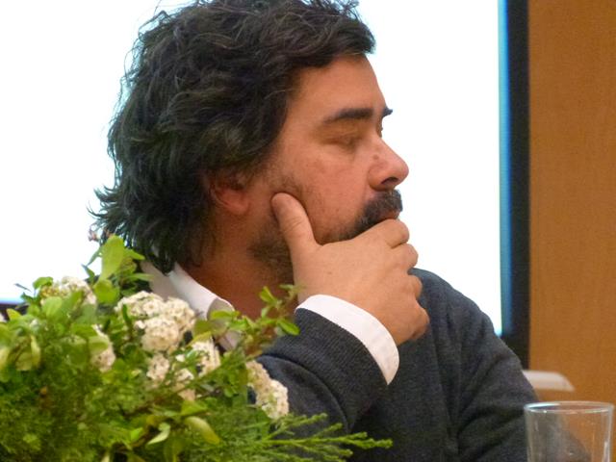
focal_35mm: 354
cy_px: 231
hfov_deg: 5.6
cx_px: 308
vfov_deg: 4.2
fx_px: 6300
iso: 1250
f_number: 4.1
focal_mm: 63.7
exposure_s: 1/15
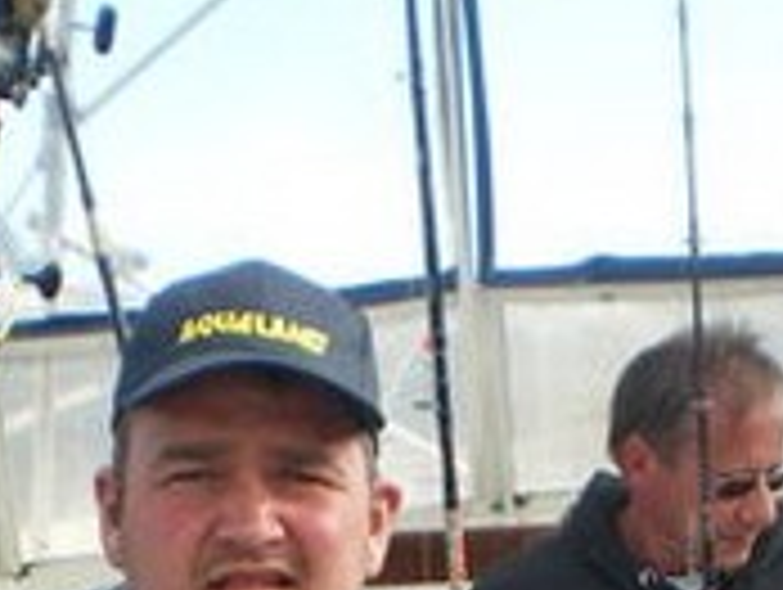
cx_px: 567
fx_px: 2945
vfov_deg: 10.9
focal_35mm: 130
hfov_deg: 15.1
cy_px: 950
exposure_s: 1/160
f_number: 4.6
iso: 50
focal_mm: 6.3
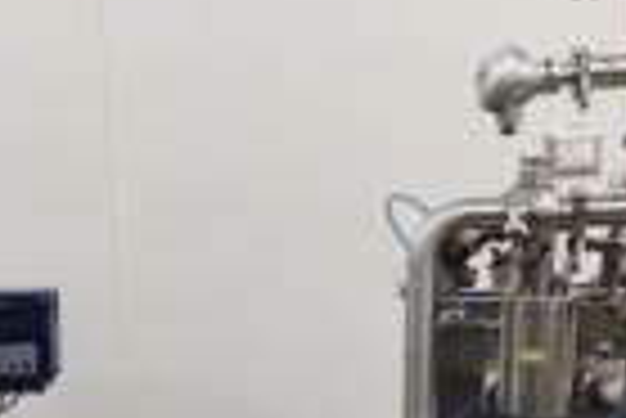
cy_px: 463
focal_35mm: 90
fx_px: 1567
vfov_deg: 14.8
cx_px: 144
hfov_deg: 22.4
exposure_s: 1/50
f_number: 1.8
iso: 252
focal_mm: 3.95
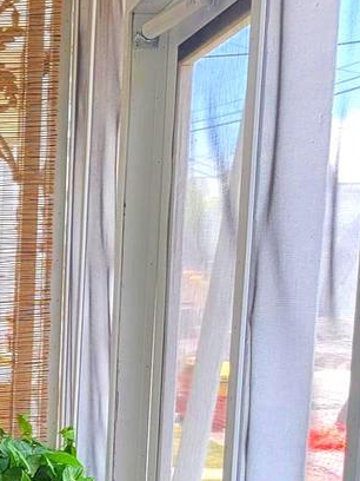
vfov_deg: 18.9
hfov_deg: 13.4
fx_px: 1359
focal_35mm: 98
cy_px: 589
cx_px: -307
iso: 40
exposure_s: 1/229
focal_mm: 5.4
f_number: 1.8
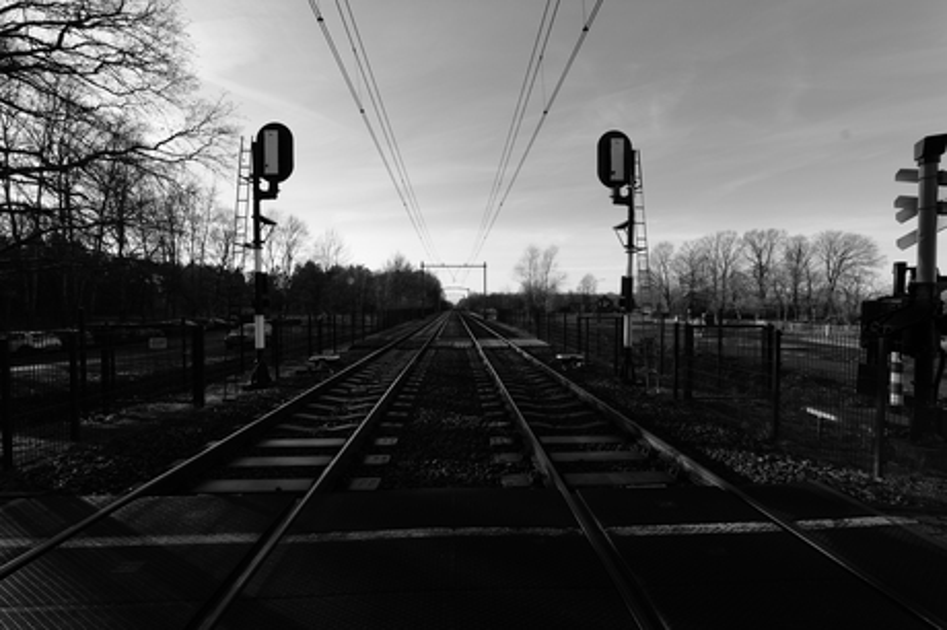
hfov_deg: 100.4
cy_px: 315
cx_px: 474
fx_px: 394
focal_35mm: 15
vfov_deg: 77.2
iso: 200
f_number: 14
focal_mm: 15
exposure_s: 1/80
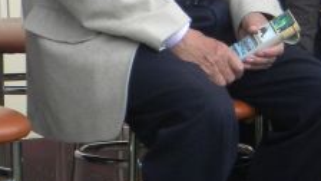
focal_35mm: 575
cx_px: 274
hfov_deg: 3.8
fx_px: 4894
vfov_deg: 2.1
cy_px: -13
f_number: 5
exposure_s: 1/500
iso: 211
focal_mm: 26.8
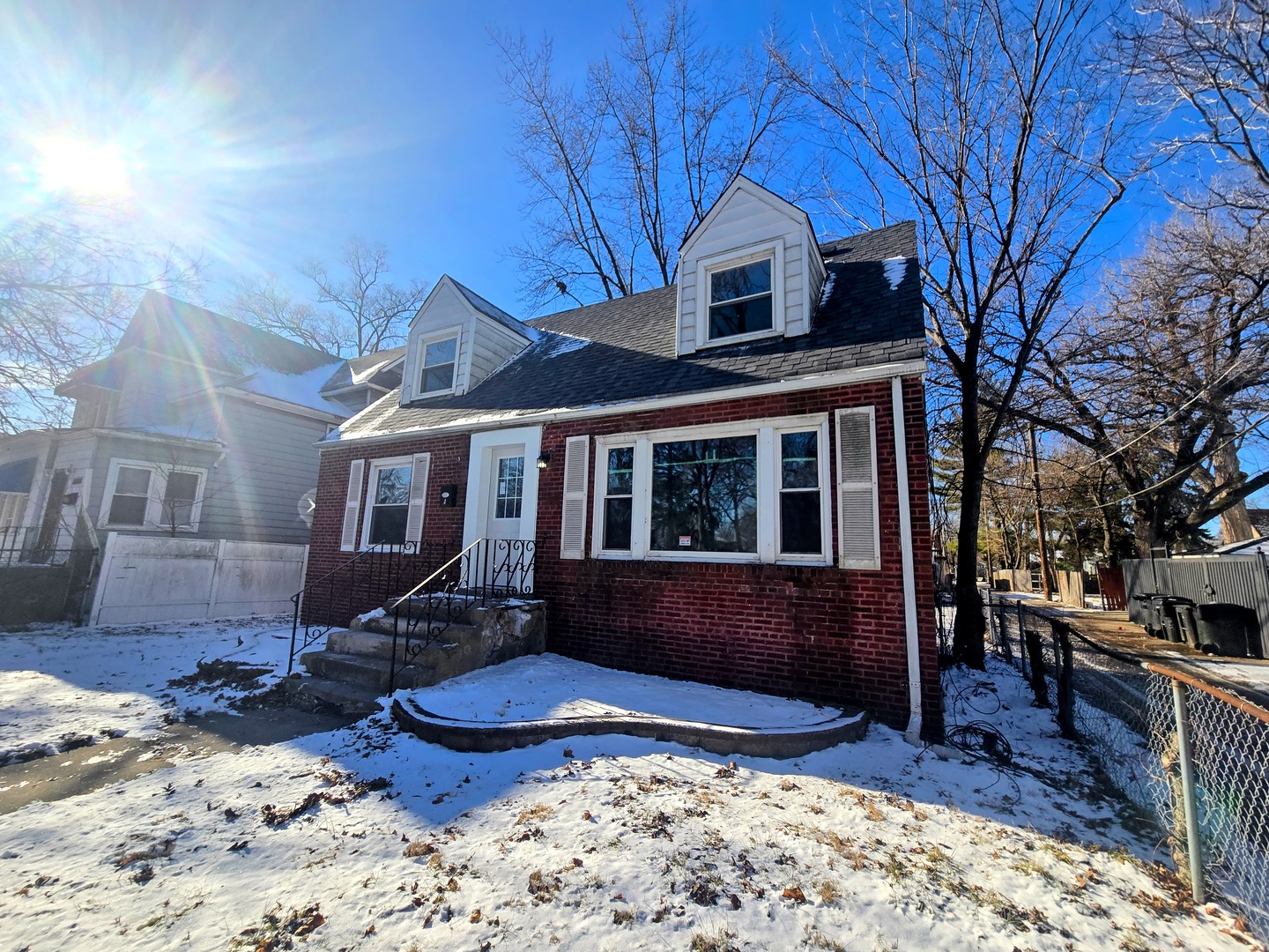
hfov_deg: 106.2
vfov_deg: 89.9
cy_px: 476
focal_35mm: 13
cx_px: 634
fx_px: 477
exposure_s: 1/2671
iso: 50
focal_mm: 2.2
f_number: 2.2
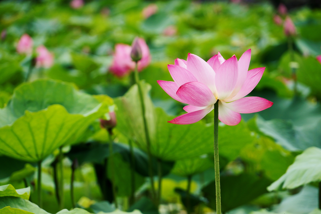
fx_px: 2672
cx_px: 160
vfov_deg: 4.6
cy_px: 107
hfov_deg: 6.9
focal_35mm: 300
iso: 200
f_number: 6.3
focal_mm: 200
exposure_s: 1/320
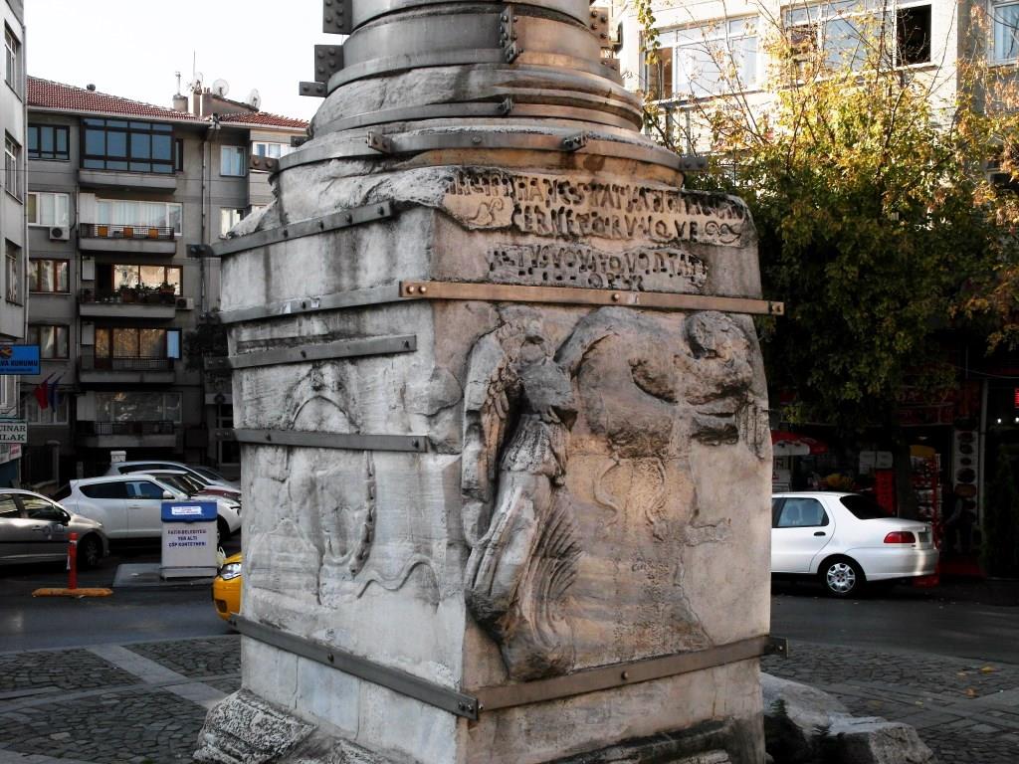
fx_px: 1236
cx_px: 510
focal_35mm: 42
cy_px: 382
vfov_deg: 34.3
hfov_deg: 44.8
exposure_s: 1/750
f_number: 4.9
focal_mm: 9.1
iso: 200
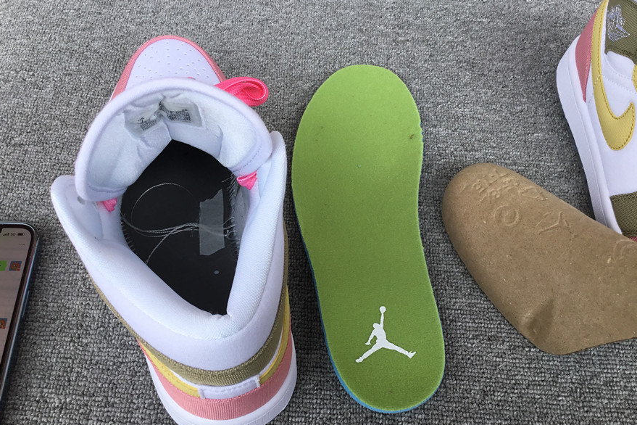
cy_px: 221
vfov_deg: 40.0
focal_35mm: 33
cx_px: 316
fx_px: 584
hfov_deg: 57.2
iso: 25
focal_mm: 3.3
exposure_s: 1/455
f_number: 2.4
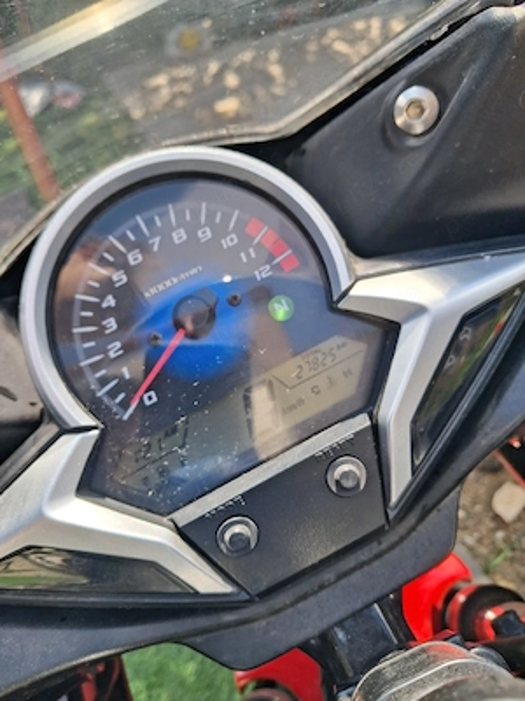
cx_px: 262
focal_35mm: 27
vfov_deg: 65.3
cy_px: 350
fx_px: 546
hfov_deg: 51.4
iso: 20
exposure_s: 1/179
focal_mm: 4
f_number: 1.8
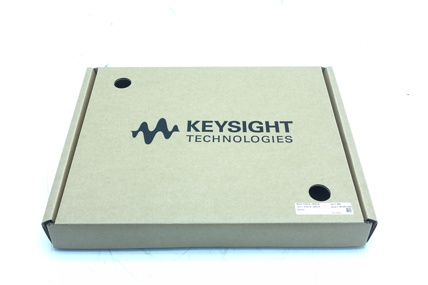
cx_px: 214
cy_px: 142
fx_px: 452
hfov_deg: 50.7
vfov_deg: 35.0
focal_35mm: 38
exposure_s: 1/6
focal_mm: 13.92
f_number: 5
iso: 100
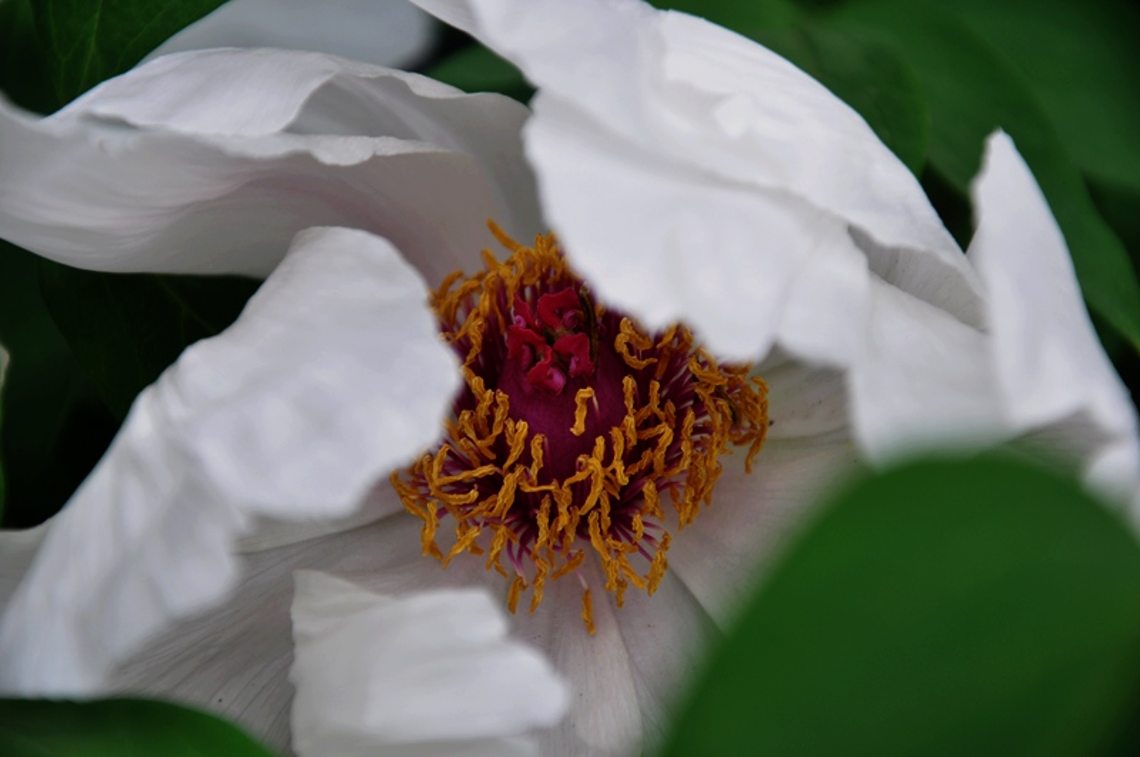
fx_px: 4980
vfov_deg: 8.7
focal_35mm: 158
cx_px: 570
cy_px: 378
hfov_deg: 13.1
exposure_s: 1/160
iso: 200
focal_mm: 105
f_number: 6.3
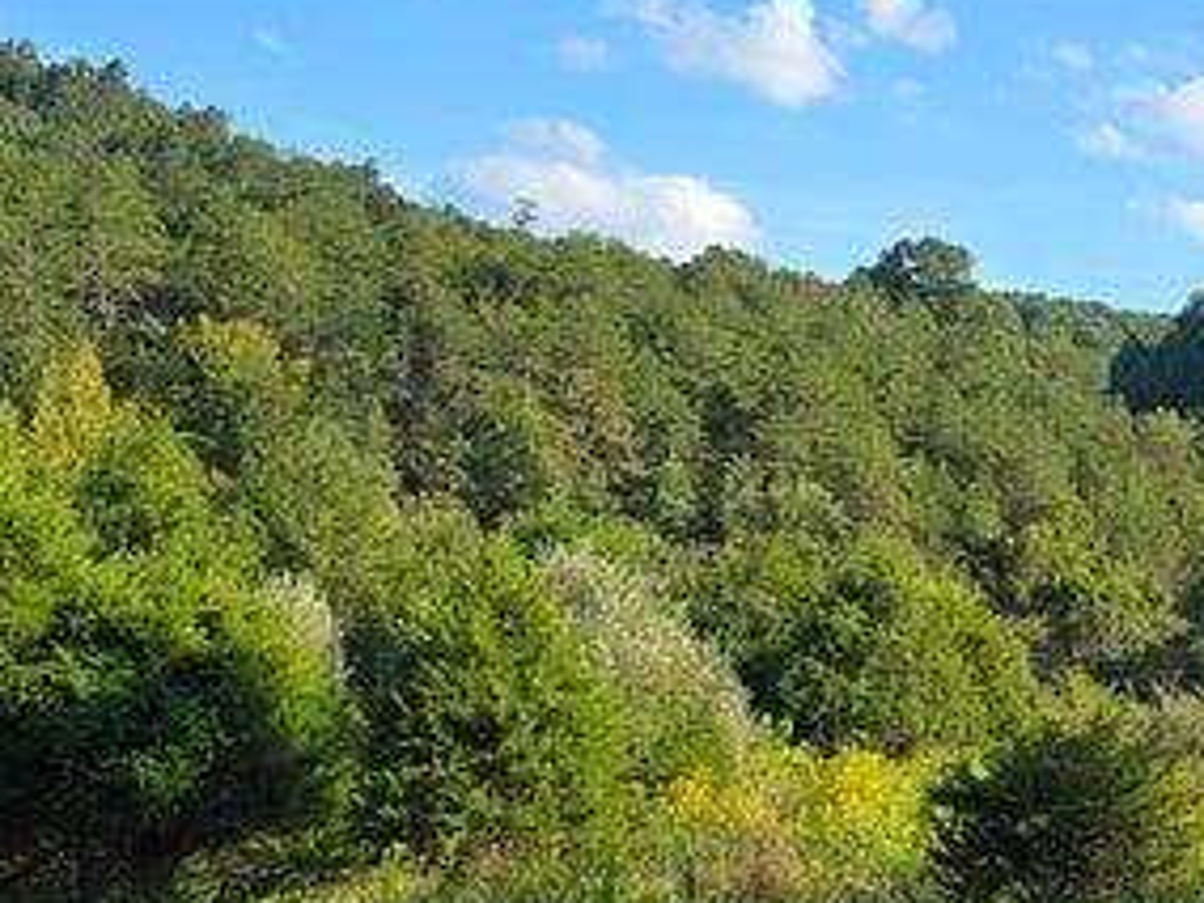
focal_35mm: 69
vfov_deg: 20.9
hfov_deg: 27.6
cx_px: 960
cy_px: 784
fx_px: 2400
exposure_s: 1/334
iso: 12
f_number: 1.7
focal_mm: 6.3
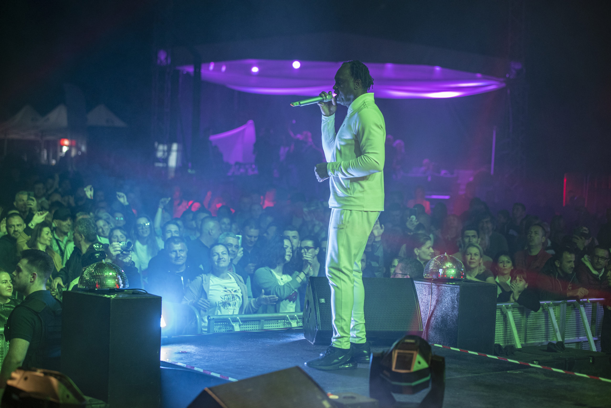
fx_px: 1443
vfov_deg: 16.1
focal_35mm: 85
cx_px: 306
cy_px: 204
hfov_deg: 23.9
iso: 2000
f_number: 2.8
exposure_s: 1/250
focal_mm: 85
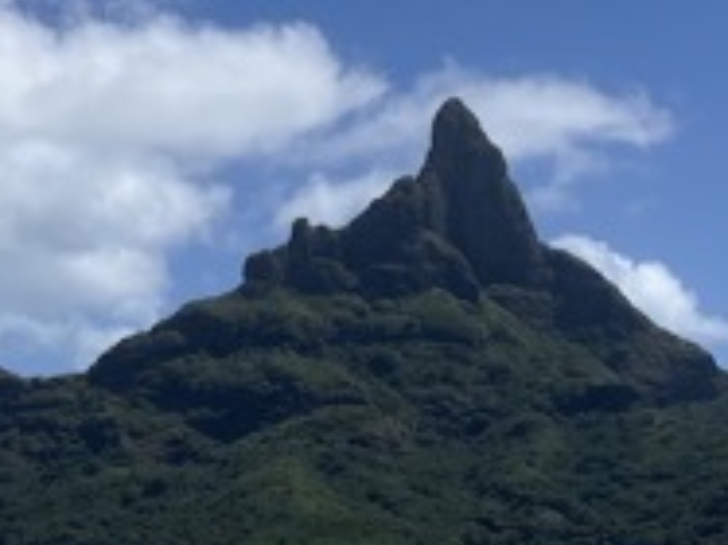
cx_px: 339
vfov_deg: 16.5
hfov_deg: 22.0
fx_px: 1871
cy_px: 405
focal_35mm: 89
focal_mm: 5.96
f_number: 1.6
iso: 50
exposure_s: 1/7194
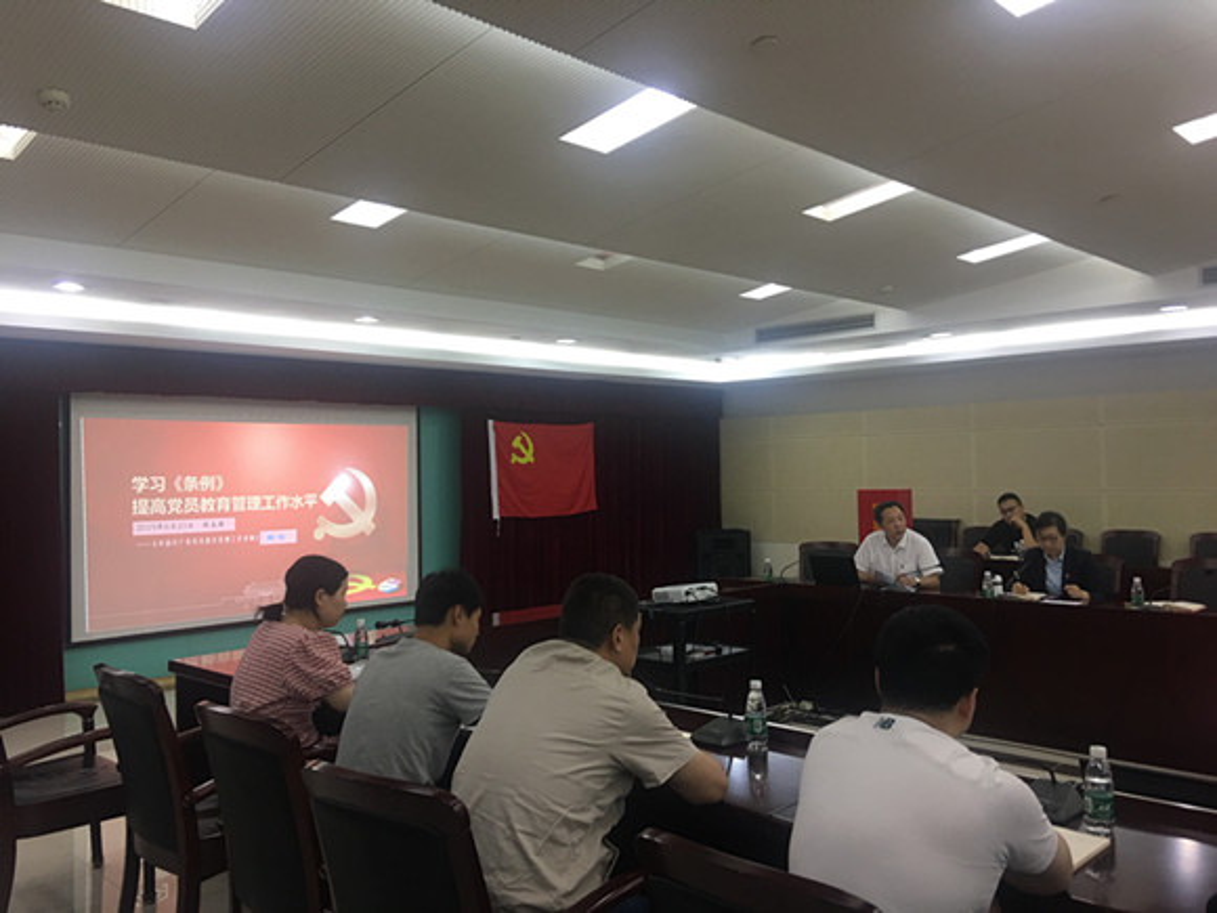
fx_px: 1020
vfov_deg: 48.2
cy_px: 456
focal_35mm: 29
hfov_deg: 61.7
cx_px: 608
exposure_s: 1/17
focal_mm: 4.15
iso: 40
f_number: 2.2
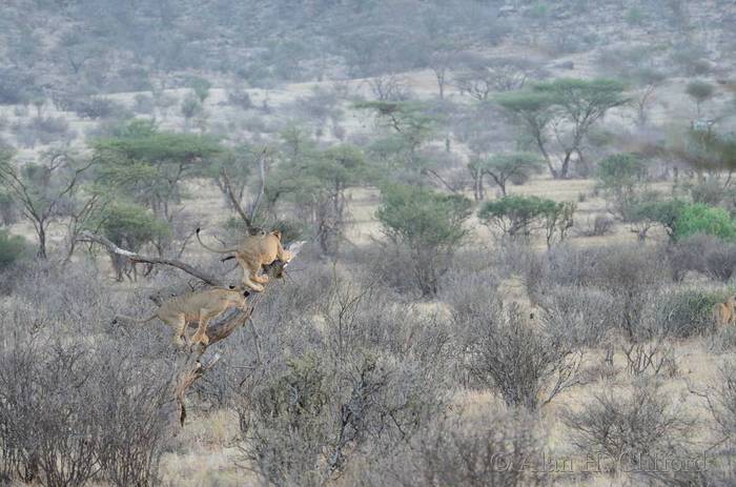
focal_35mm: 292
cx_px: 368
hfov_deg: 7.1
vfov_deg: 4.7
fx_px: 5965
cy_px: 244
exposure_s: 1/400
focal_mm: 195
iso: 2000
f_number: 5.3
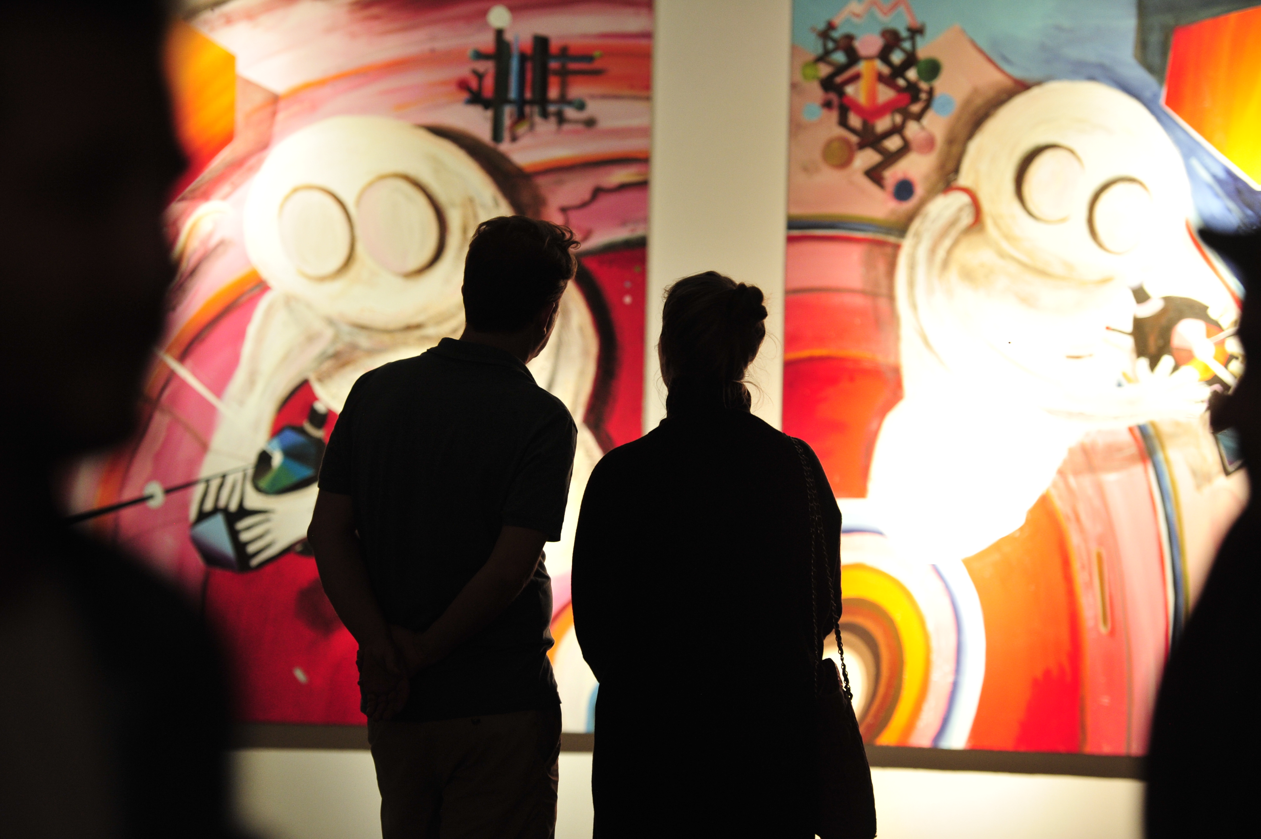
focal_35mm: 116
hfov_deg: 17.6
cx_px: 630
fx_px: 4061
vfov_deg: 11.8
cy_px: 420
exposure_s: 1/100
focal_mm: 116
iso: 3200
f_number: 3.2
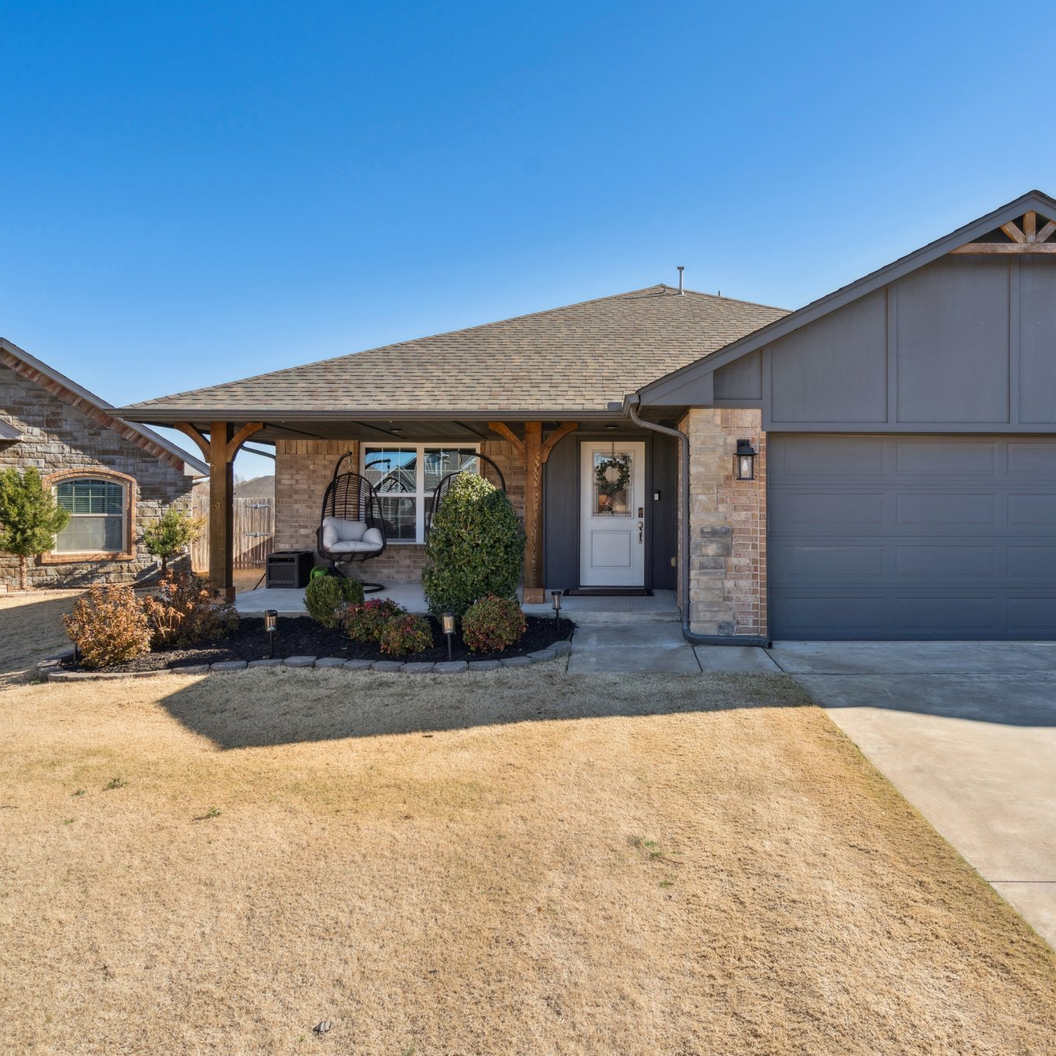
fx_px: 725
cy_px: 530
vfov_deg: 72.1
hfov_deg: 71.4
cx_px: 632
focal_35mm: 21
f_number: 7.1
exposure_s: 1/640
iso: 200
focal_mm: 16
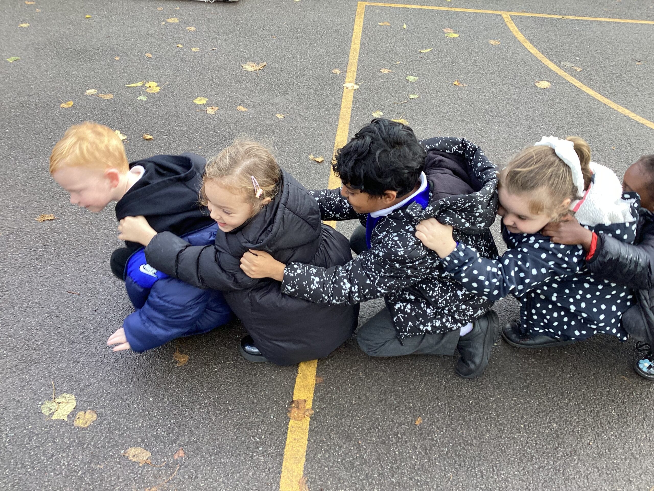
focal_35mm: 31
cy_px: 246
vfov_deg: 45.4
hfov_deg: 58.4
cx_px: 327
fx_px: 586
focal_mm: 3.3
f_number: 2.4
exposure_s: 1/102
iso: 25
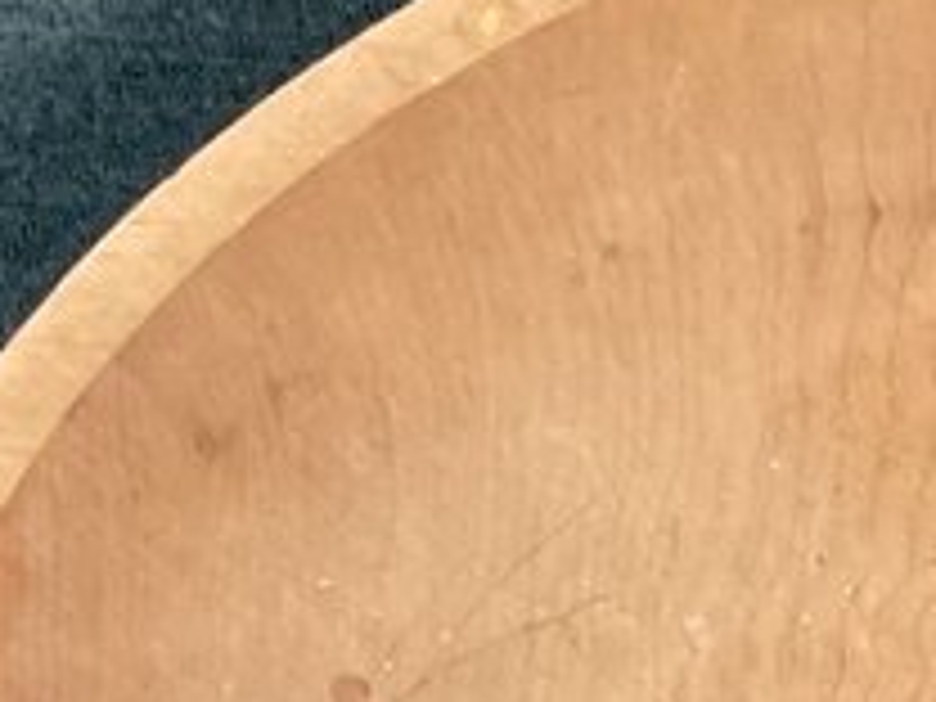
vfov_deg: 6.6
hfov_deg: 9.0
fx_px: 5705
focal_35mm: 211
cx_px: 1712
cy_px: 1870
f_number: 1.8
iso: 100
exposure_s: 1/60
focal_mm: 3
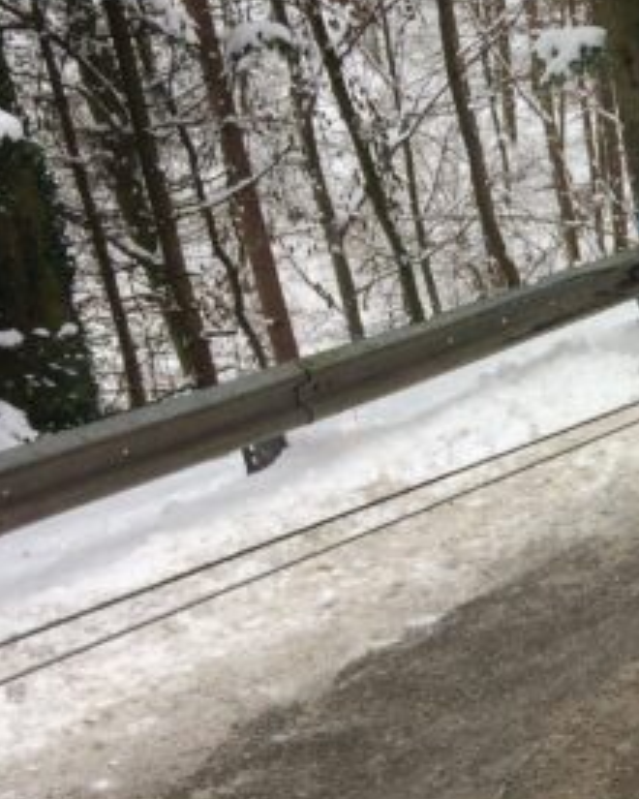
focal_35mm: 79
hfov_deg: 16.9
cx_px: 1060
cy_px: 421
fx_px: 1868
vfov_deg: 24.1
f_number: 2.2
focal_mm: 4.15
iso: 32
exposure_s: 1/342
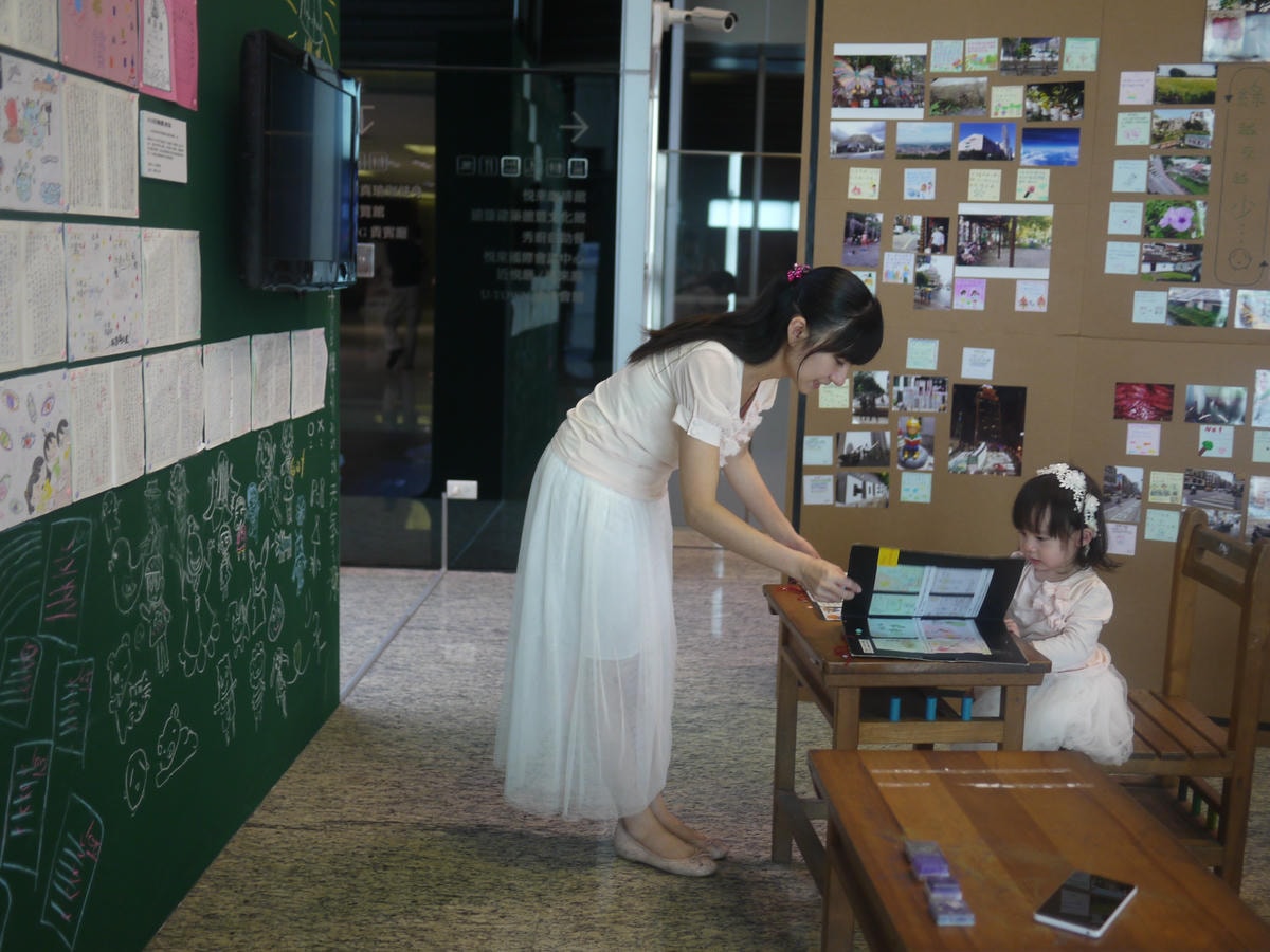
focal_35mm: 40
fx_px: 1468
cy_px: 476
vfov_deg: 36.0
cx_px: 635
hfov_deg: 46.8
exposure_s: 1/60
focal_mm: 20
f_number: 1.7
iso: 250
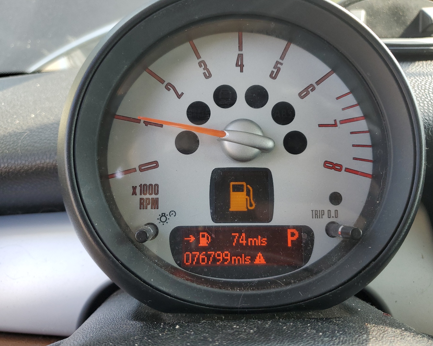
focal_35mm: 28
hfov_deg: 62.2
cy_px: 176
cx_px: 215
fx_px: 359
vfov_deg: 51.5
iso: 50
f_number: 1.5
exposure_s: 1/227
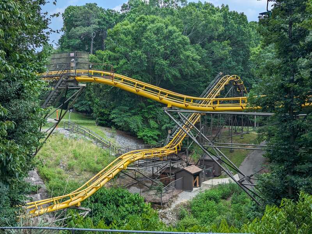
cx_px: 156
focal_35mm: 48
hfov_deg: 39.6
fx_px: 433
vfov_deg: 30.3
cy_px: 117
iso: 42
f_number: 1.85
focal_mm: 6.81
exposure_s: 1/1520
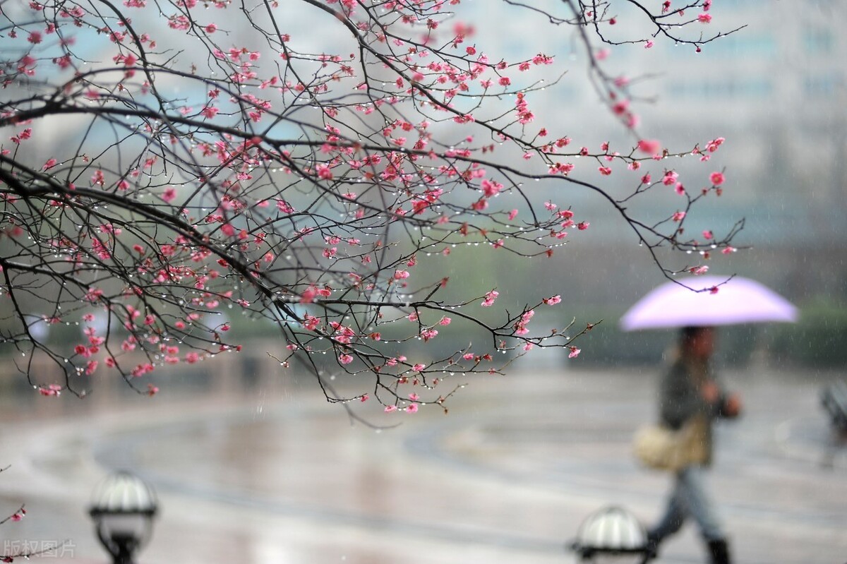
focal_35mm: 135
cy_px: 282
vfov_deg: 10.2
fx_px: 3175
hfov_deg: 15.2
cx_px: 424
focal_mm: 135
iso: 400
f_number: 2.8
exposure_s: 1/400
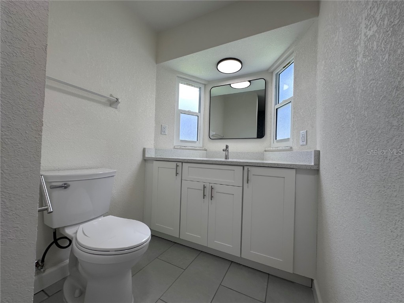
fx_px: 163
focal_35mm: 14
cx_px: 202
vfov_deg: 85.7
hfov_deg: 102.1
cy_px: 152
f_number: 2.2
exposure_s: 1/188
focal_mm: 2.22
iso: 40
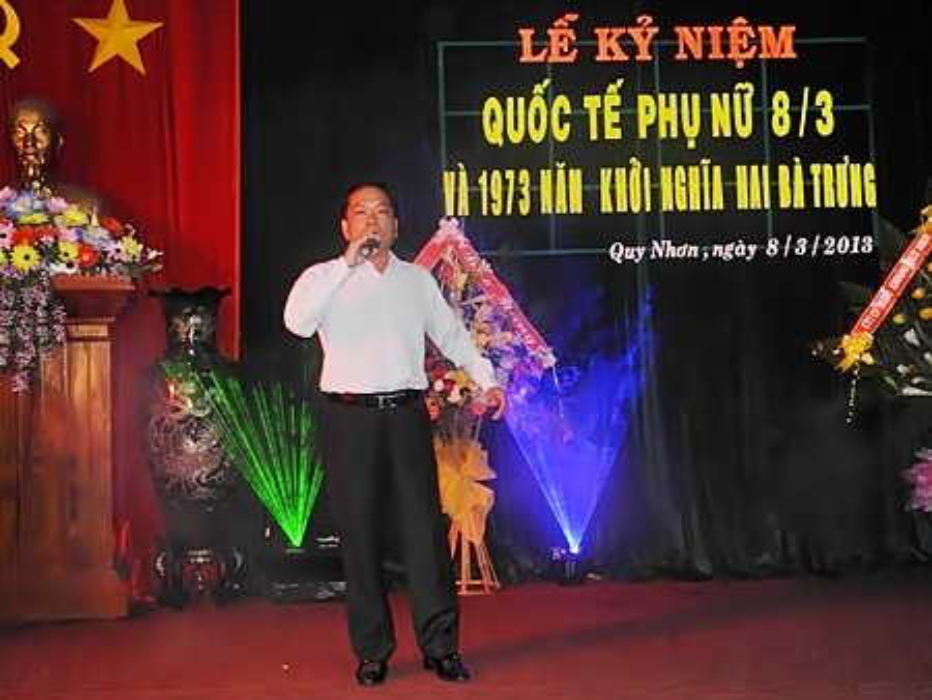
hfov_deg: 34.9
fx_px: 1482
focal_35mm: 55
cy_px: 350
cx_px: 466
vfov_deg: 26.6
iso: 220
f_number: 3.5
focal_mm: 11.8
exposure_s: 1/30
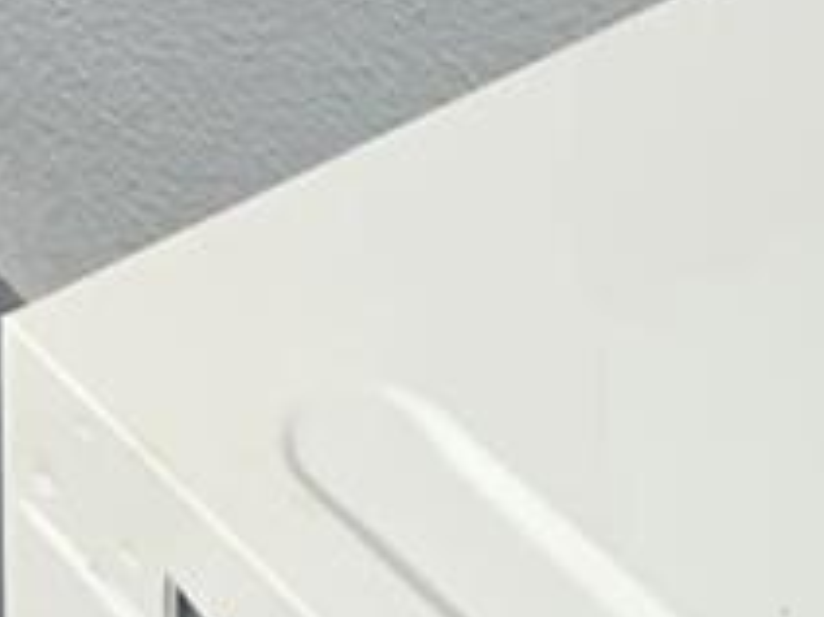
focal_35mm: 189
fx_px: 4496
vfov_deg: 5.8
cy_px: -2339
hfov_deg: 9.7
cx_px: -824
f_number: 1.8
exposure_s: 1/121
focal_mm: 4.25
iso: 32
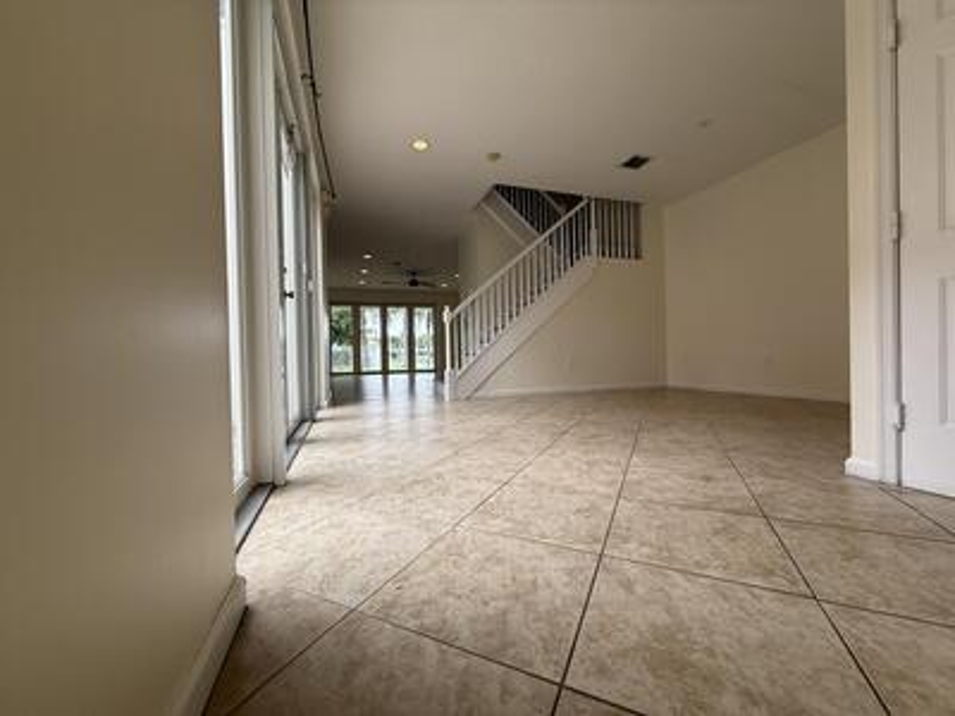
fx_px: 386
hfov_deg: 102.1
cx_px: 478
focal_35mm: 14
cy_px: 358
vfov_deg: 85.7
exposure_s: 1/312
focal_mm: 2.22
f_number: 2.2
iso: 64
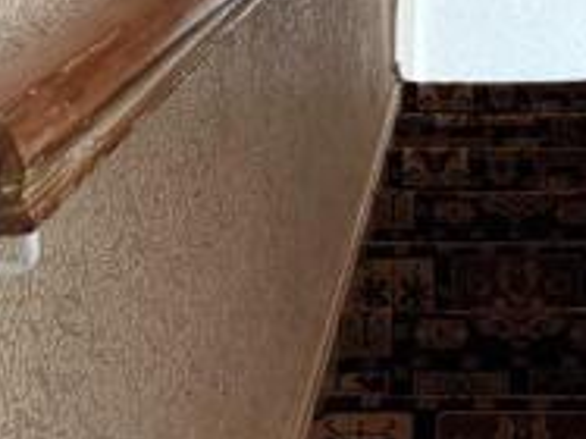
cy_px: 152
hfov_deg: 25.3
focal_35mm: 75
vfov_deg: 19.6
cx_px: 506
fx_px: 1269
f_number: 1.78
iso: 800
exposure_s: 1/40
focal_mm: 6.76
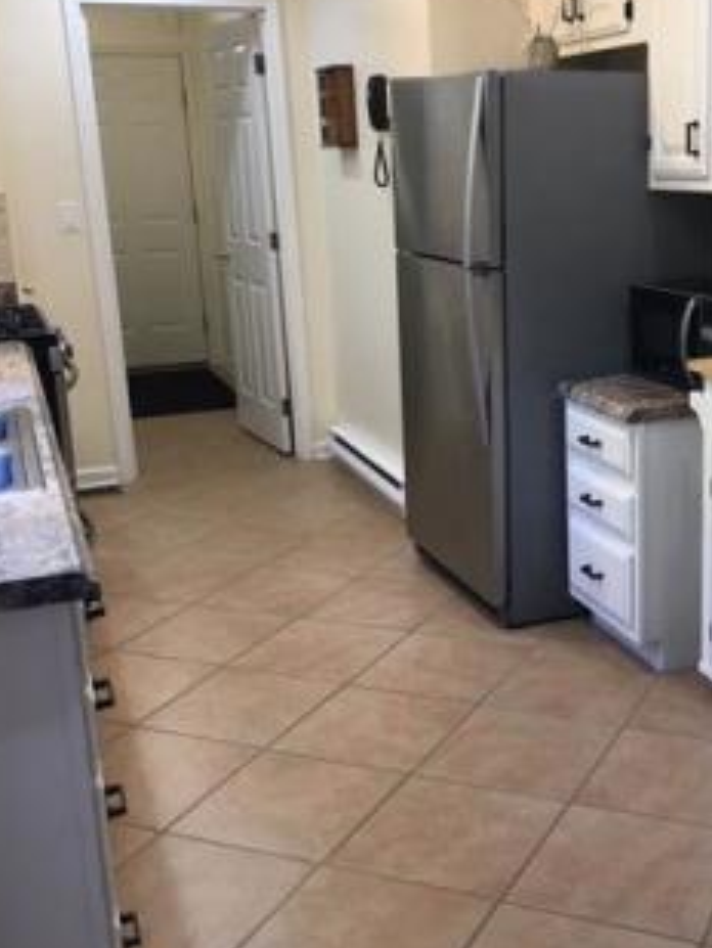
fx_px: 1233
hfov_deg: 31.6
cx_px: 534
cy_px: 445
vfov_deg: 42.0
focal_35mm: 45
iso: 40
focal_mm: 4.15
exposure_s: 1/30
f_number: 2.2
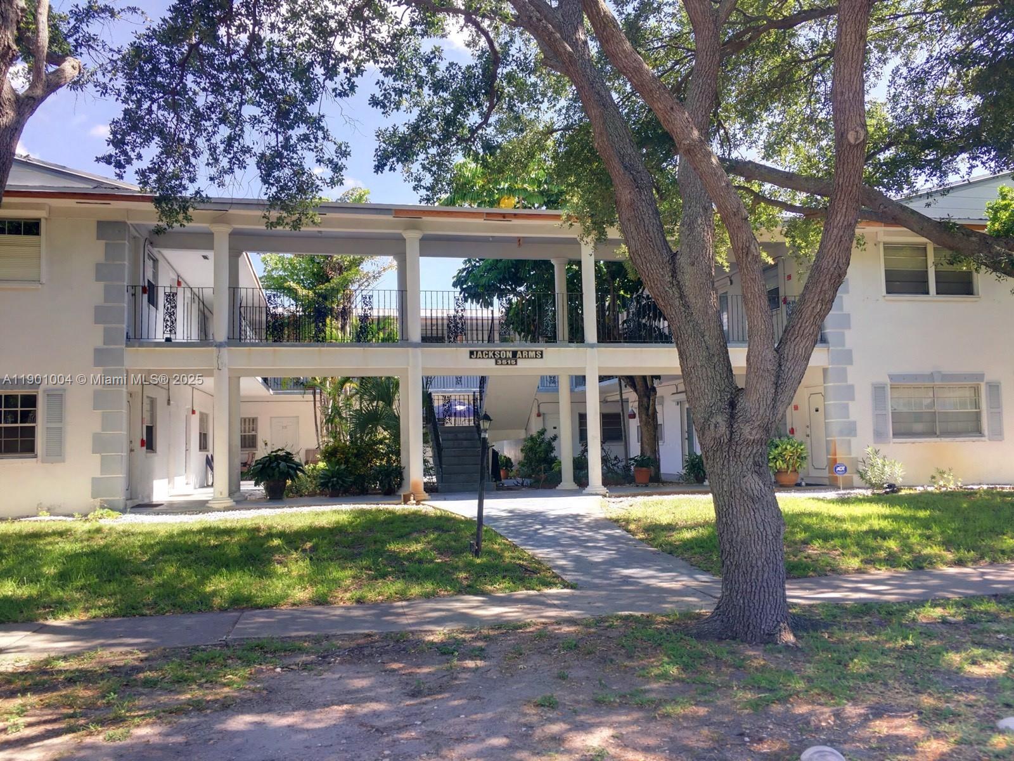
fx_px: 849
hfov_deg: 61.7
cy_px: 380
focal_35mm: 29
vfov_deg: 48.2
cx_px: 507
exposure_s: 1/156
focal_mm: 4.15
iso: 25
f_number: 2.2
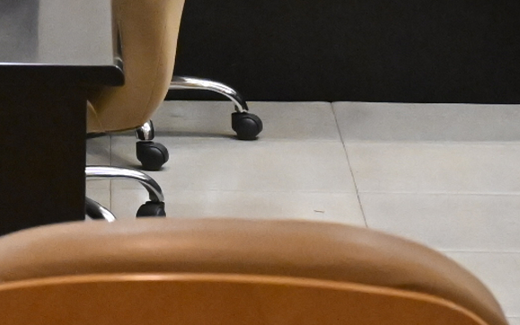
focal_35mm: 266
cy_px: -329
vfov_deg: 4.9
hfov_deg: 7.8
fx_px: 3770
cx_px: -30
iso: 5000
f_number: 6.3
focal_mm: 42
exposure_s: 1/125
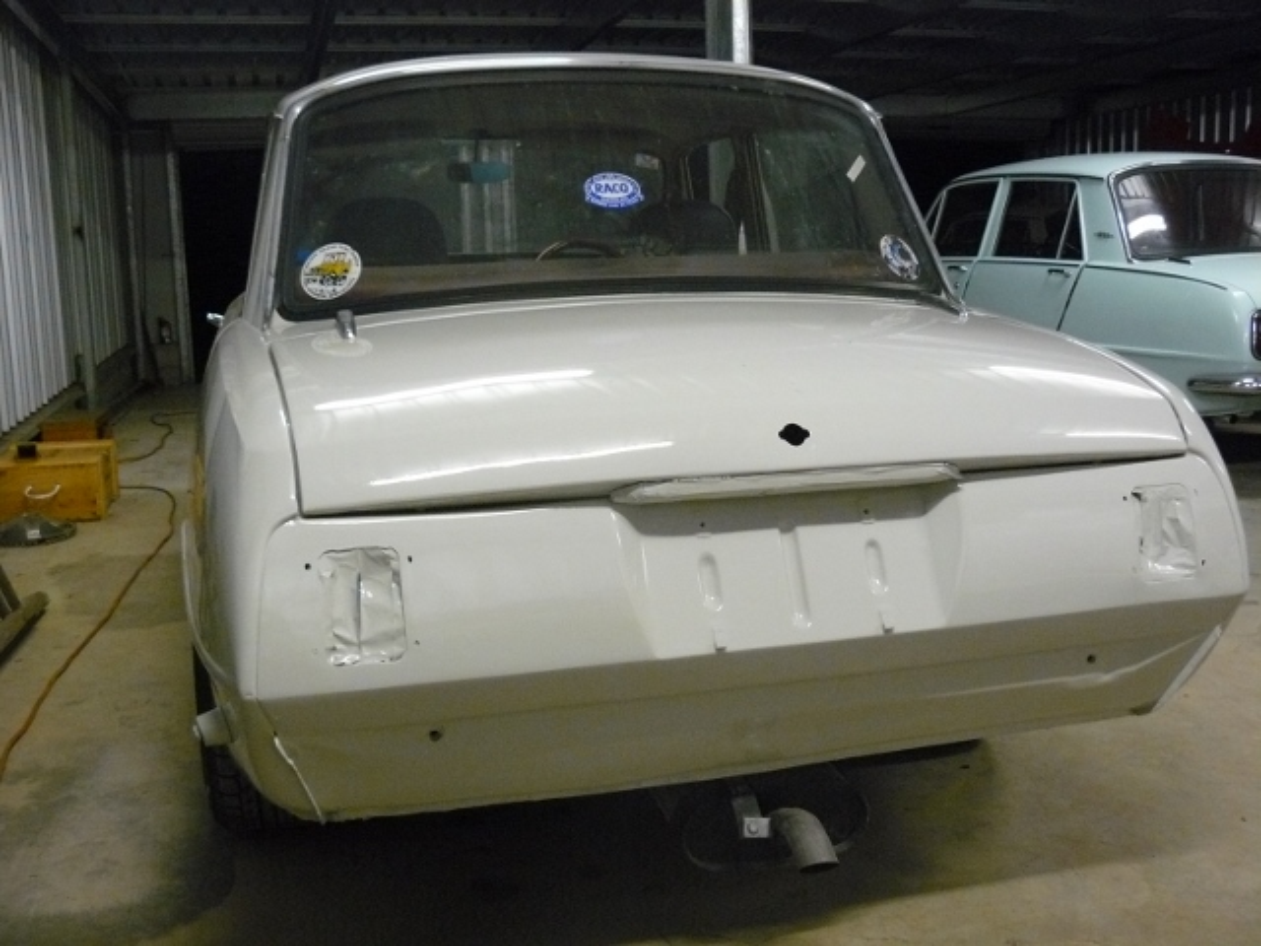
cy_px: 473
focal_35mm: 36
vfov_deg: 39.7
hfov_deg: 51.4
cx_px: 630
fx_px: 1311
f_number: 2.8
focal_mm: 6
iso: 400
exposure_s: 1/30
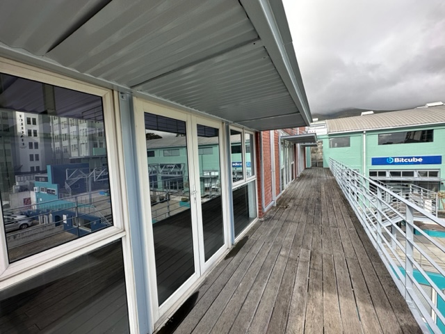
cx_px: 222
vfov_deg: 85.7
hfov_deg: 102.1
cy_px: 167
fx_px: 180
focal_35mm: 14
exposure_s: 1/465
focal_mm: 2.22
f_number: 2.2
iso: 40
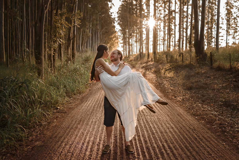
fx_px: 232
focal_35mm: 35
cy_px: 80
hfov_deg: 54.4
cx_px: 120
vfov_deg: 37.9
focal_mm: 35
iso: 640
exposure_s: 1/320
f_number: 5
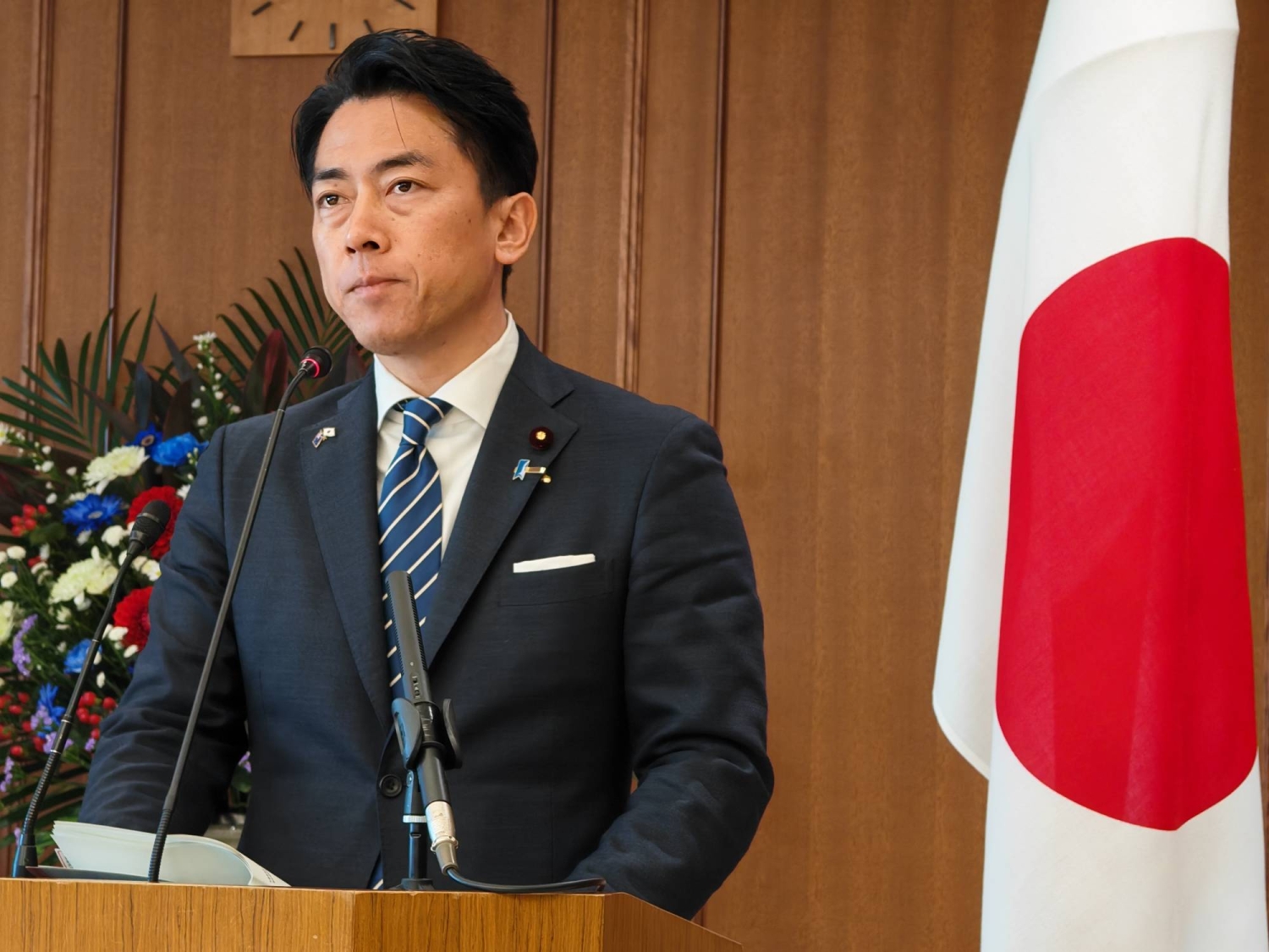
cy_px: 476
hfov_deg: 17.4
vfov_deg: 13.1
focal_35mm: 113
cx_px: 634
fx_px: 4143
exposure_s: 1/50
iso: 200
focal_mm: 14.92
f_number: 3
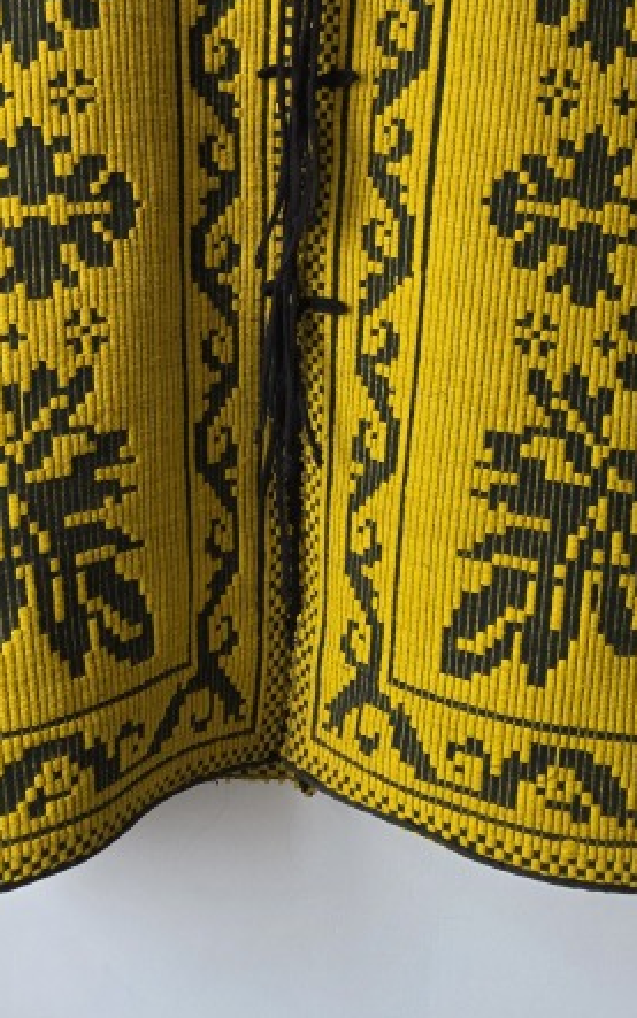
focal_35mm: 44
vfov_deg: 42.3
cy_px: 142
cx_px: 299
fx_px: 1222
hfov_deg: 29.2
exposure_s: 1/100
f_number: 1.7
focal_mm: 6.3
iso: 320
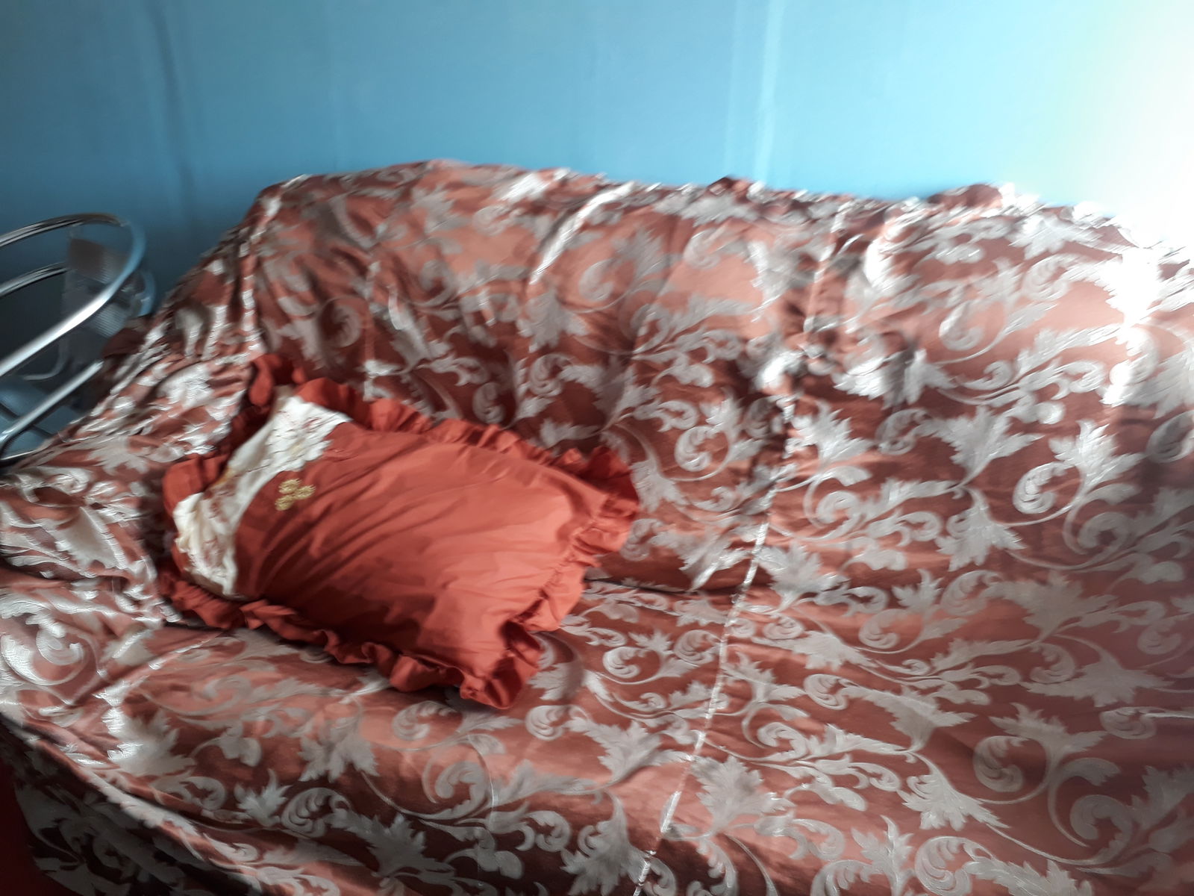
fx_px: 931
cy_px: 448
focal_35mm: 27
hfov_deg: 65.3
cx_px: 597
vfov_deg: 51.4
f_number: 1.9
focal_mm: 3.6
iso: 80
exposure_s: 1/30
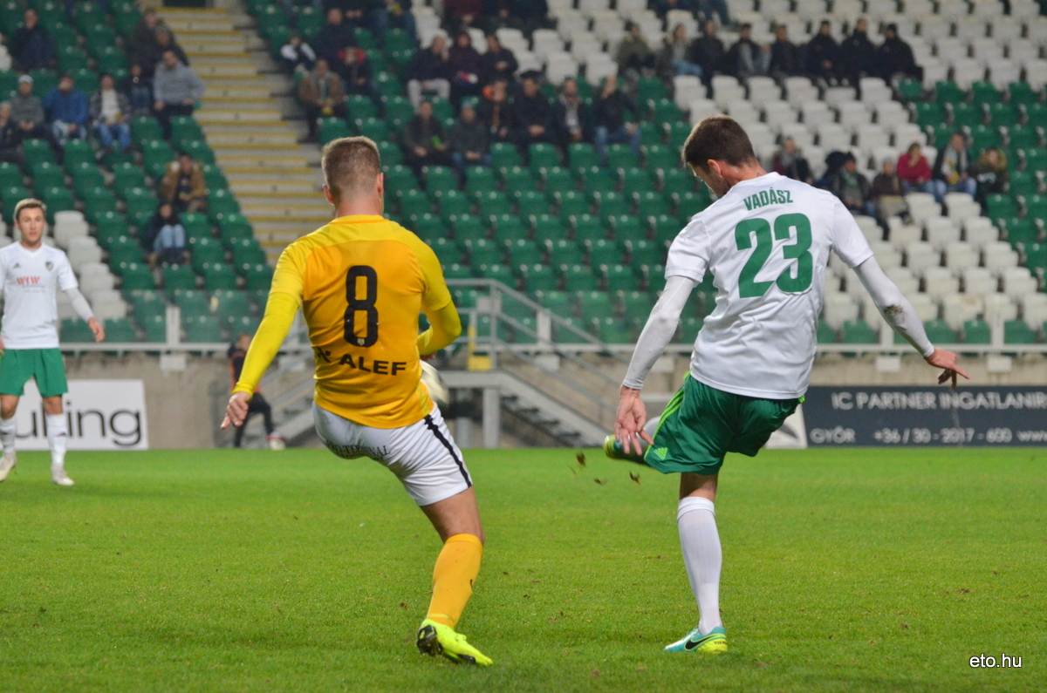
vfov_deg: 6.3
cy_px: 346
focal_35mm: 218
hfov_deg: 9.5
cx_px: 524
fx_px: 6313
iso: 2000
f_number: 4.8
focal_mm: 145
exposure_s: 1/500
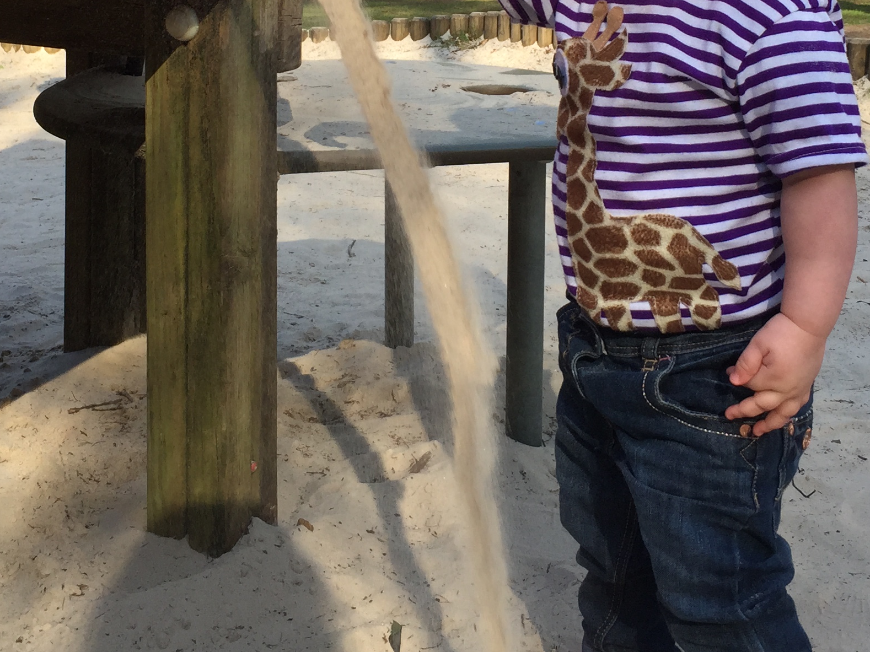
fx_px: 1508
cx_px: 452
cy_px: 50
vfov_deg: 23.7
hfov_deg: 32.2
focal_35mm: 60
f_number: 2.2
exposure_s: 1/434
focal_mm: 4.15
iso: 32
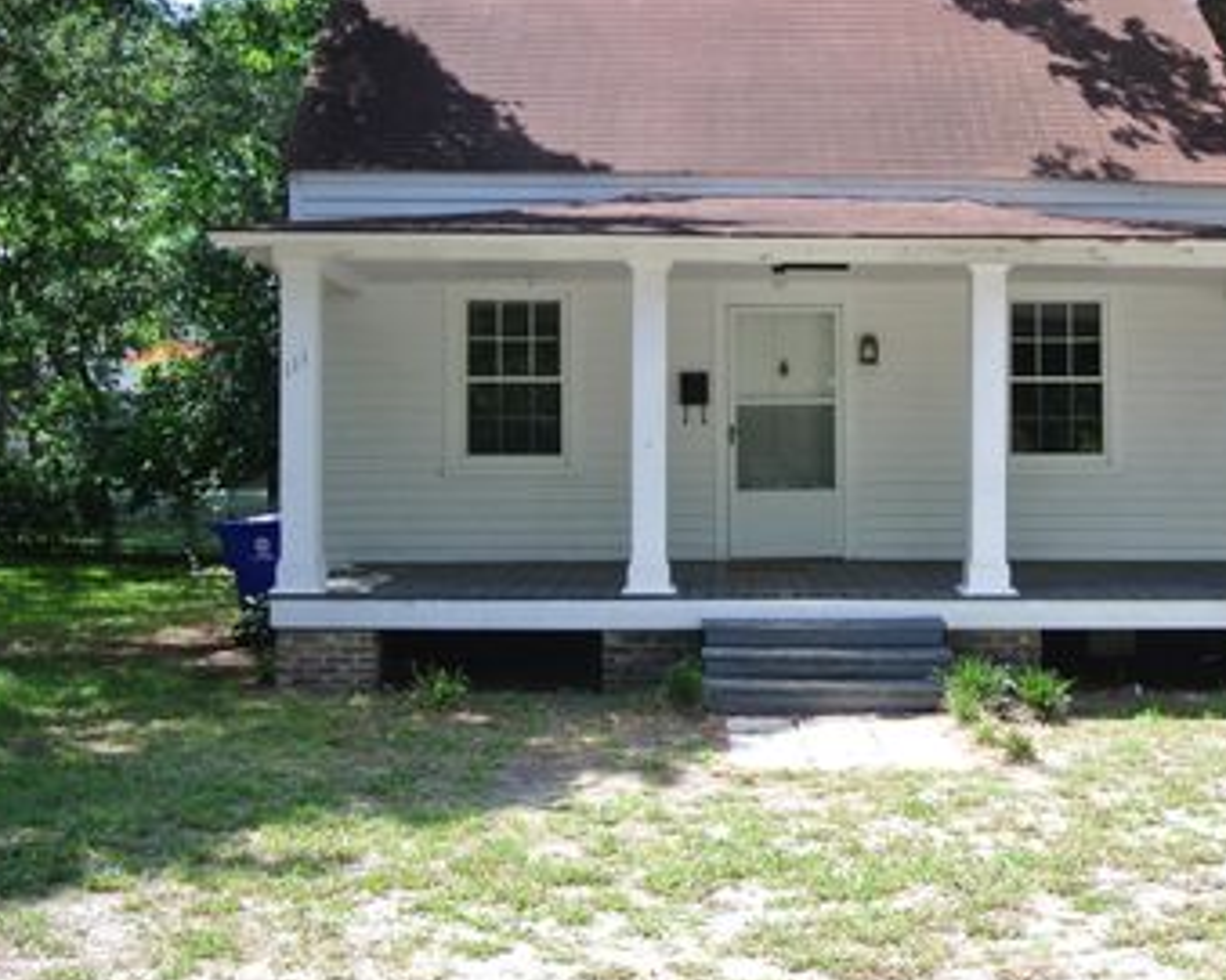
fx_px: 1560
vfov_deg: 34.9
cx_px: 796
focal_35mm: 43
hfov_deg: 42.5
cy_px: 476
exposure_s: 1/320
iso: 100
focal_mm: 11.8
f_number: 4
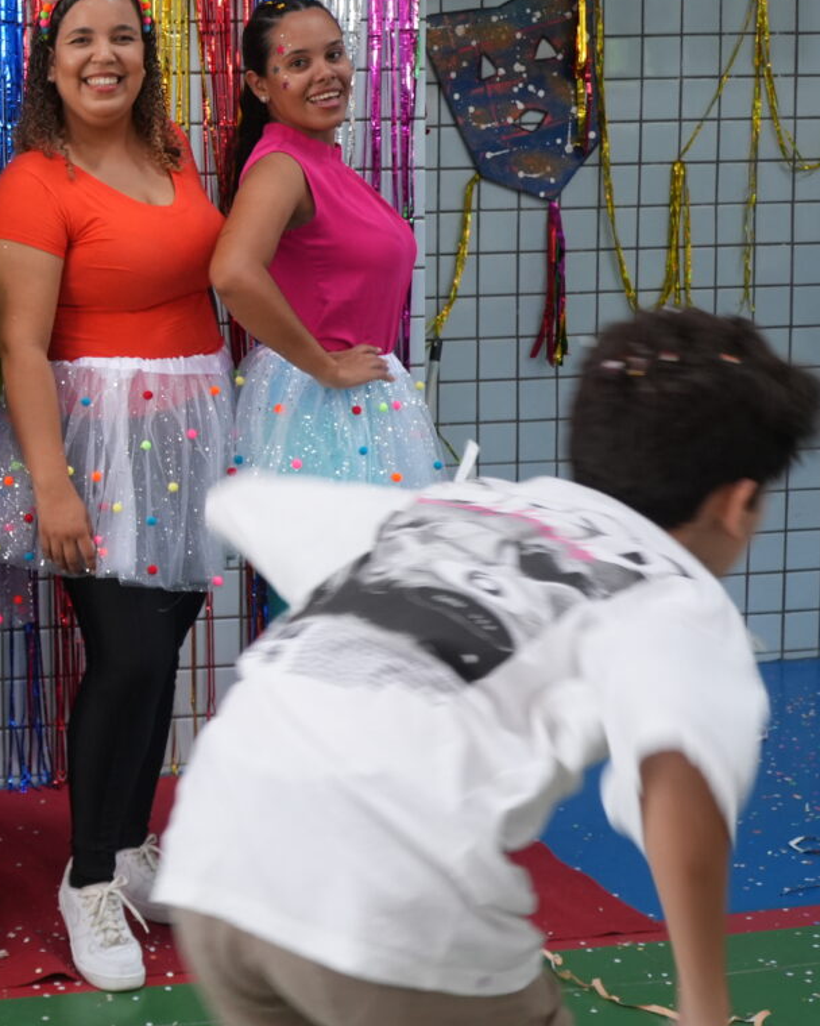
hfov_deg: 23.0
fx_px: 1820
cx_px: -202
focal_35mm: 60
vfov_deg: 31.2
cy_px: 342
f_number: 4
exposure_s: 1/125
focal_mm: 20
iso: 640
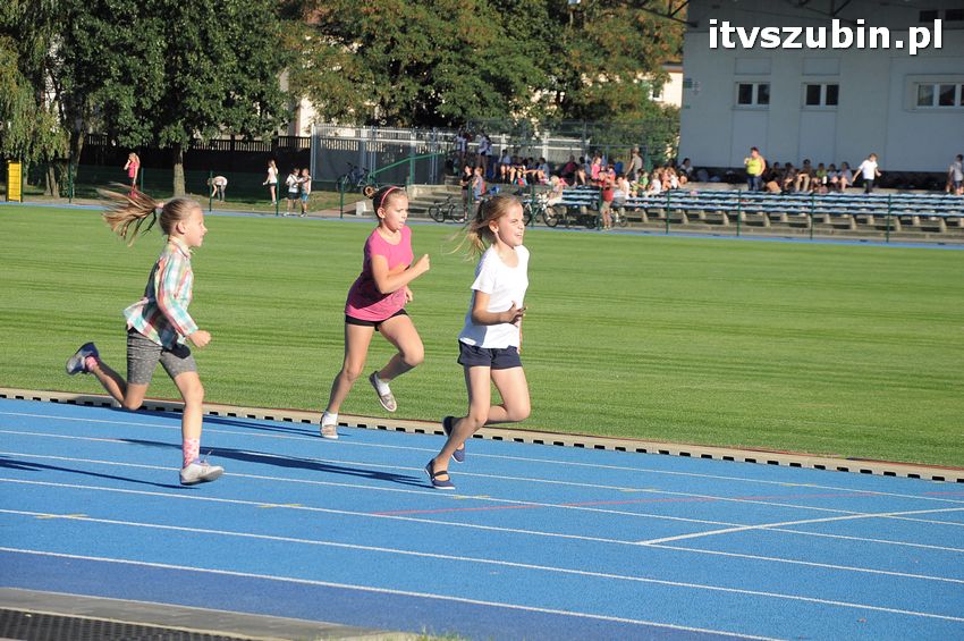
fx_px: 4213
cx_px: 482
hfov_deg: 13.1
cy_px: 320
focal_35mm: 158
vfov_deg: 8.7
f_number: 8
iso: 500
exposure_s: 1/1000
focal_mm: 105
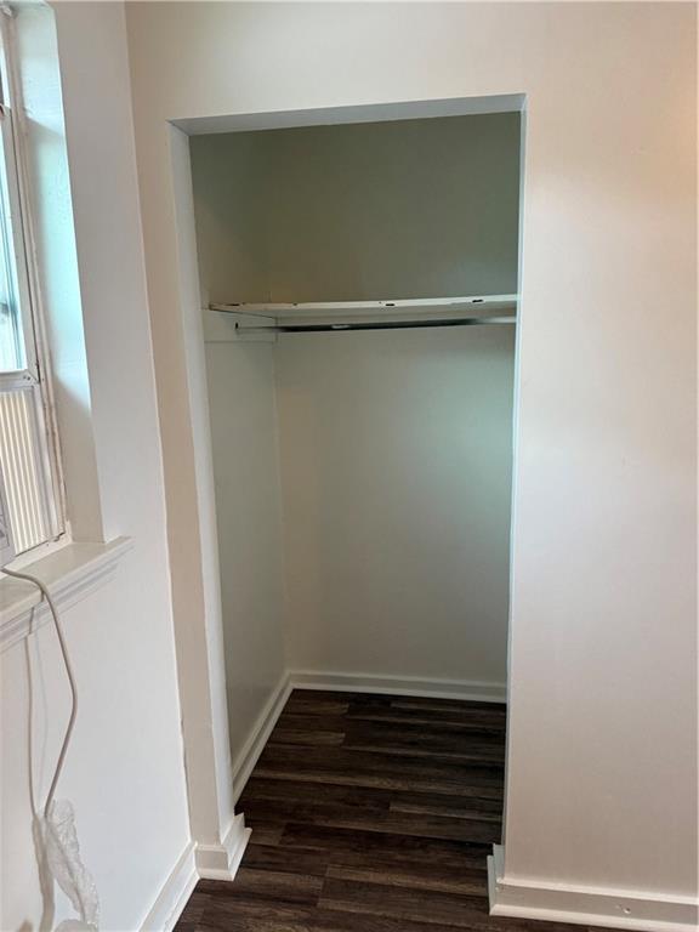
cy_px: 466
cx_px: 350
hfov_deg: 56.8
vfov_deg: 71.6
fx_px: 646
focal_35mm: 24
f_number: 1.78
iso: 320
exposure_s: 1/60
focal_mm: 6.76
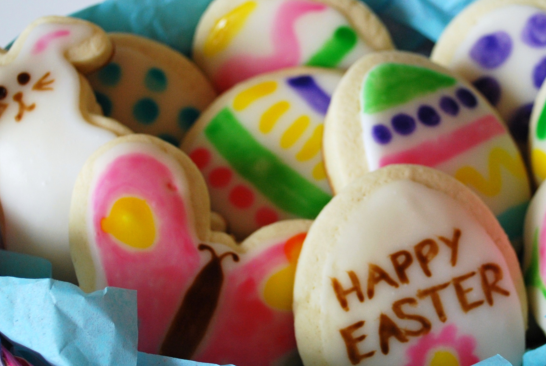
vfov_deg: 18.5
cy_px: 187
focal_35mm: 74
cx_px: 358
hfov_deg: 27.2
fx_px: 1121
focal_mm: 29
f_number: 4.8
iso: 500
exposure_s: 1/30
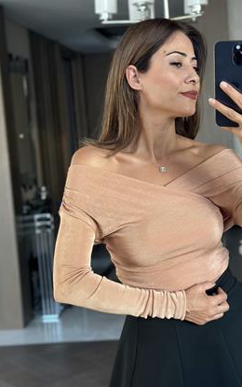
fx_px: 653
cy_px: 221
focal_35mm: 62
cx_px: 174
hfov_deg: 20.9
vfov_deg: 32.9
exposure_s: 1/60
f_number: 1.78
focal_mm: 6.86
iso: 160
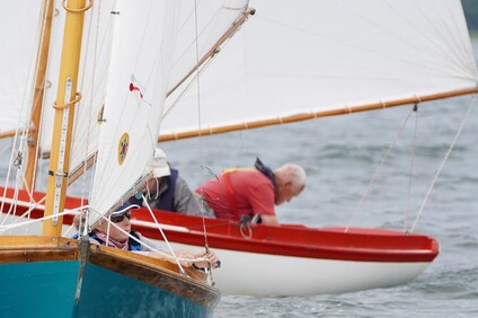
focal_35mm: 626
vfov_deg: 2.2
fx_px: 8304
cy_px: 241
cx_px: 37
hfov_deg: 3.3
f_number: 5.6
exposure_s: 1/1250
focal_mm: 221
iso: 320
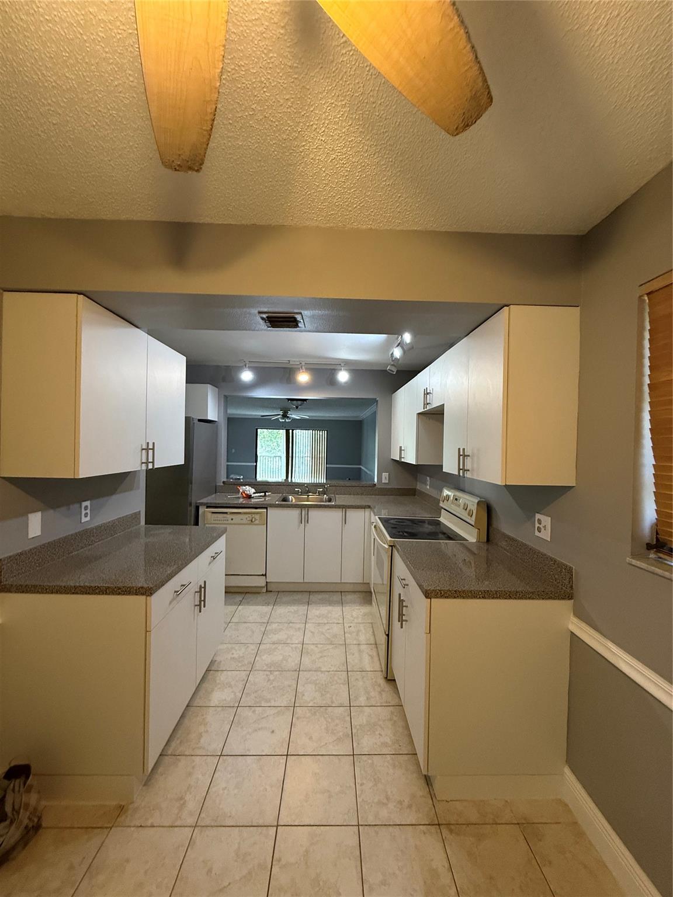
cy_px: 448
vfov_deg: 102.1
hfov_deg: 85.7
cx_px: 336
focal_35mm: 14
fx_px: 363
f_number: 2.2
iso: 500
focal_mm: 2.22
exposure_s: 1/120
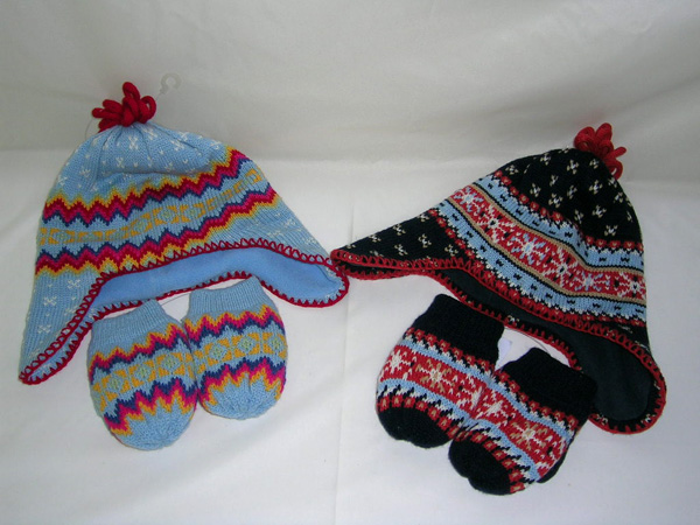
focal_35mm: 48
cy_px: 262
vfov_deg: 30.3
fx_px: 971
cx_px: 350
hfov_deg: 39.7
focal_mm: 7.3
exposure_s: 1/60.1
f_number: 3.1
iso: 50
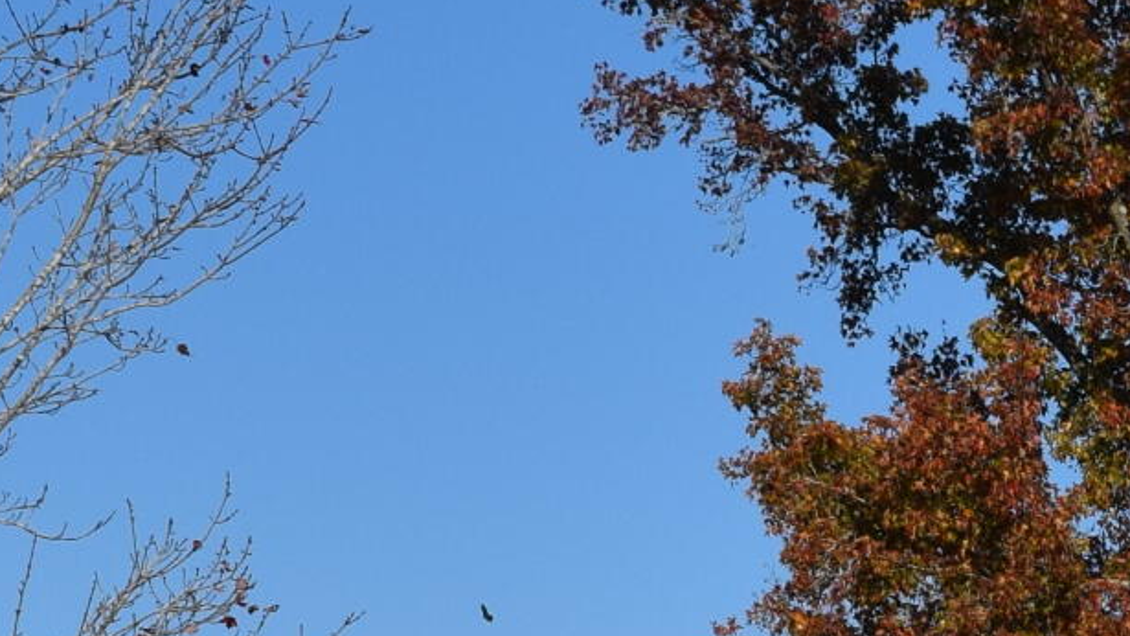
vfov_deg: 5.0
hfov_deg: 8.8
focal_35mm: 238
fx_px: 7118
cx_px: 1714
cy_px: 1141
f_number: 11
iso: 200
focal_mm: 31
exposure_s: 1/500
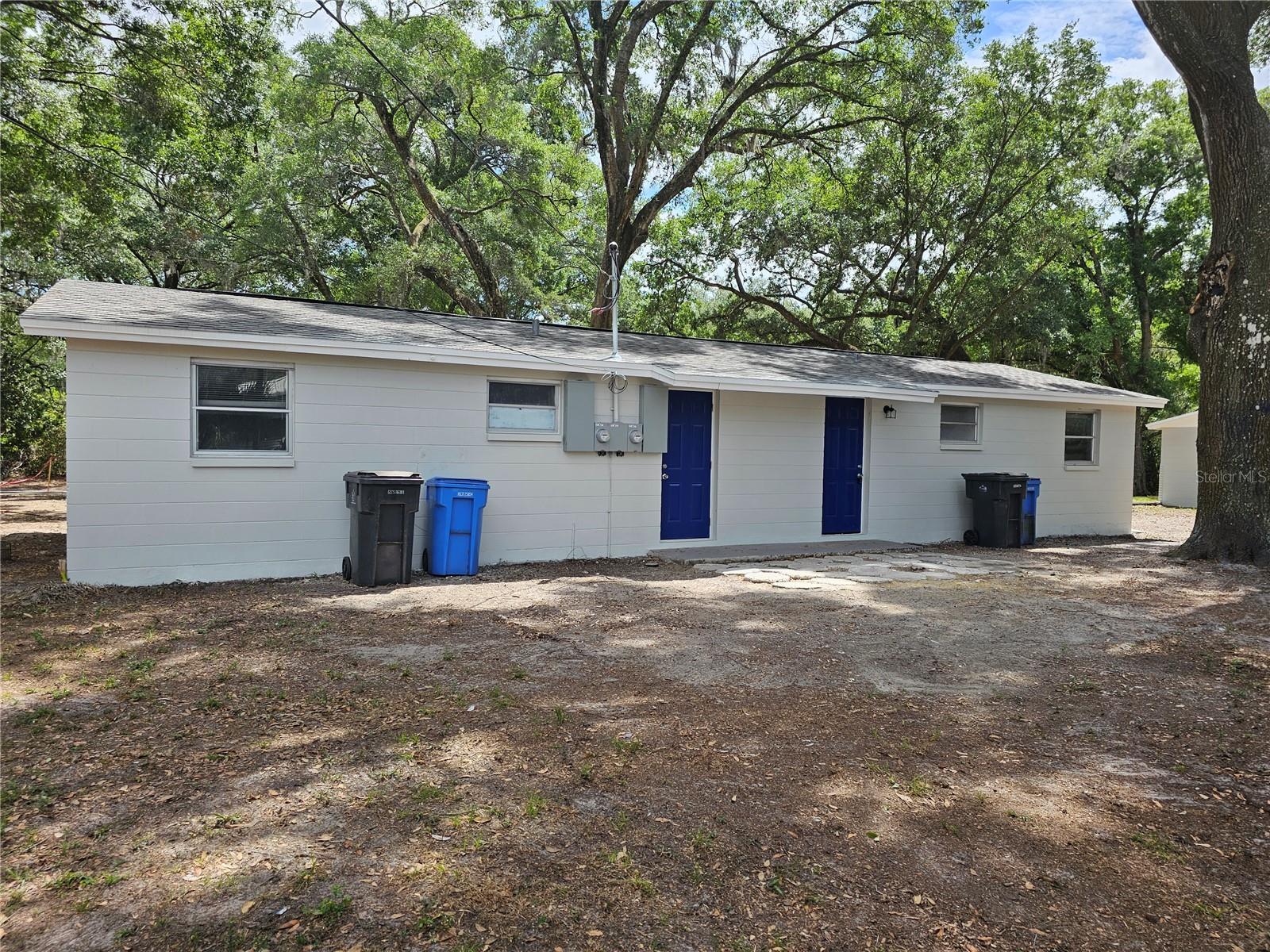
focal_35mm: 23
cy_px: 476
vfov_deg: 58.9
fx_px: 844
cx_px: 635
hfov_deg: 73.9
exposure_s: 1/310
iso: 10
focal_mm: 6.3
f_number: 1.7
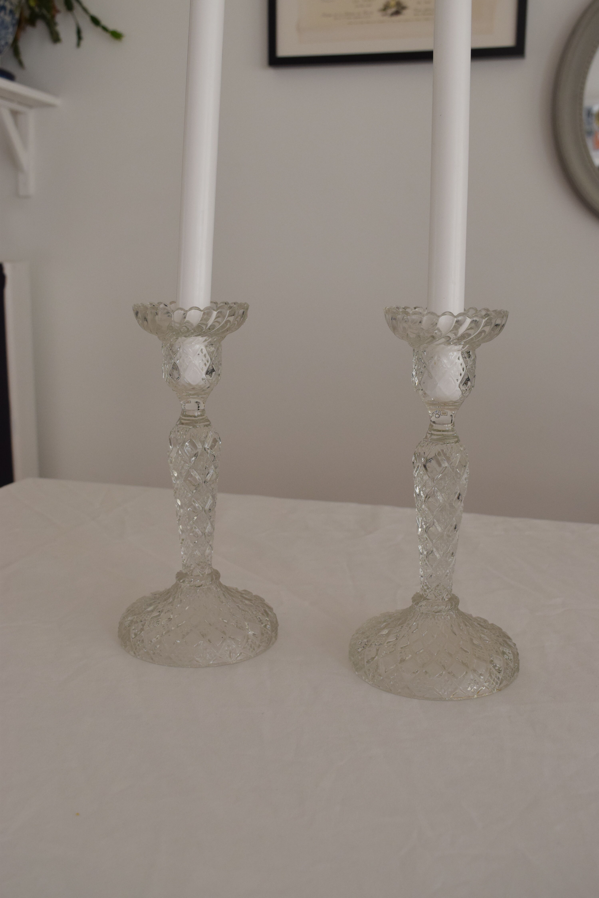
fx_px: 935
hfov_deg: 35.5
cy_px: 449
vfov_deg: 51.3
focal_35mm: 38
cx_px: 300
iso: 800
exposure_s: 1/500
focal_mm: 25
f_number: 5.6
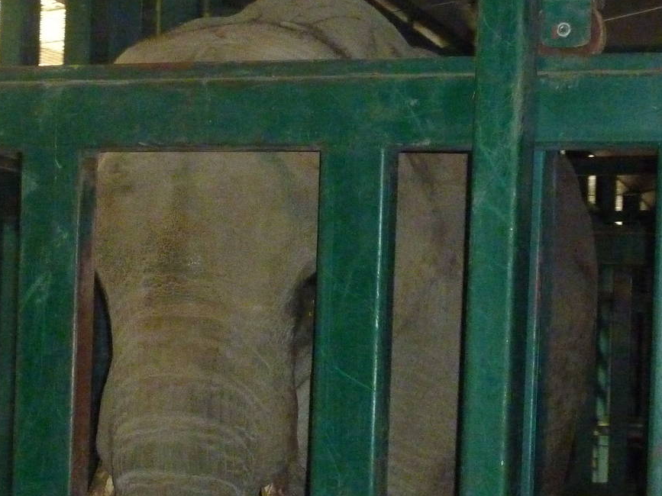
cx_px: 212
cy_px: 326
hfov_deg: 20.4
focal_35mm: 96
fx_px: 1836
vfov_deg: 15.4
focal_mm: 8.5
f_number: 3.8
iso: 1000
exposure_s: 1/30
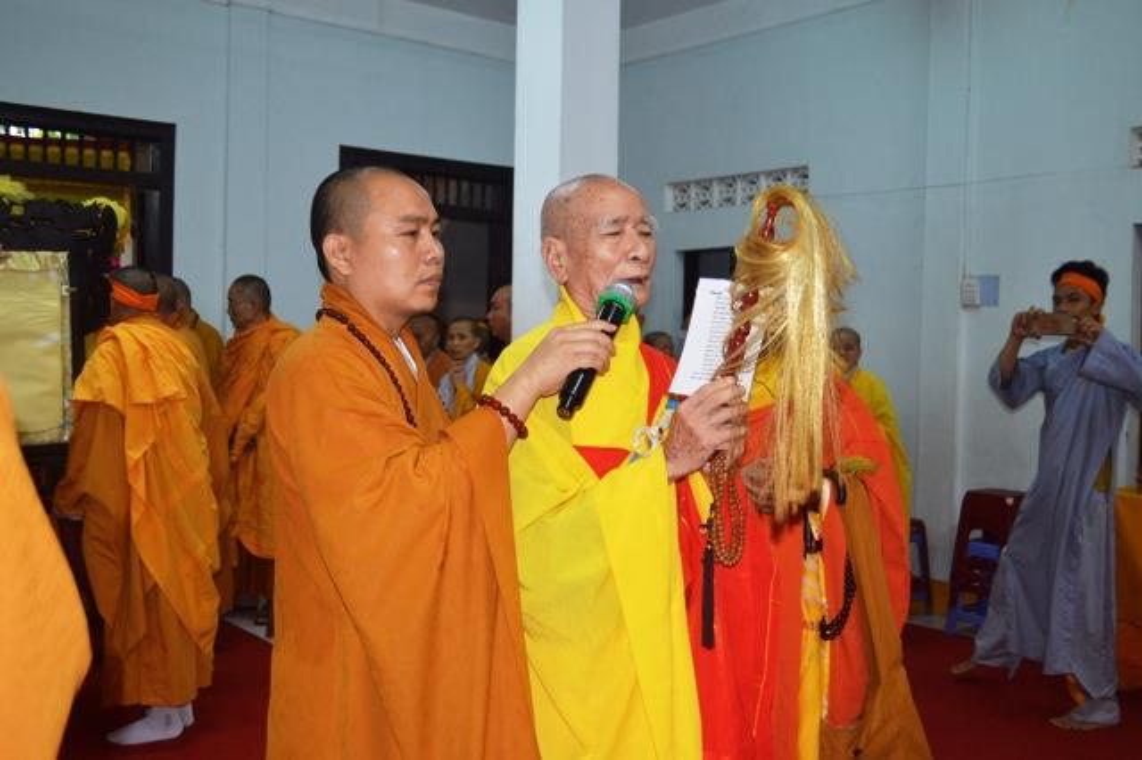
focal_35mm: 36
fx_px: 1141
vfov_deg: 36.8
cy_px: 380
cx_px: 571
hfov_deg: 53.2
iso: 900
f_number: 4
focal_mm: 24
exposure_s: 1/60
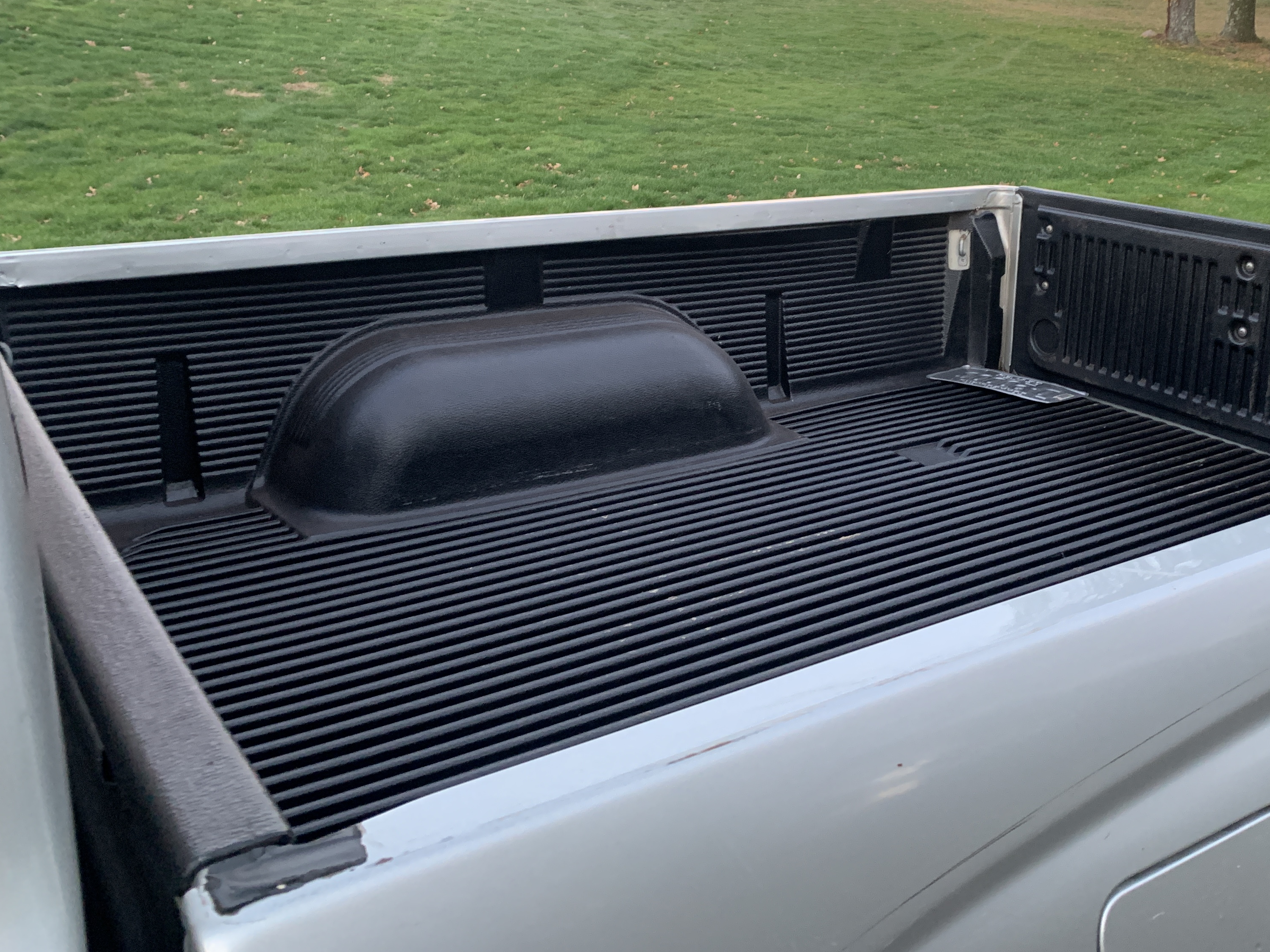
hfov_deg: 52.0
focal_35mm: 35
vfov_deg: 40.4
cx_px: 809
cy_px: 345
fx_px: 1284
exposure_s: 1/60
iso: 200
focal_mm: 4.25
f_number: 1.8
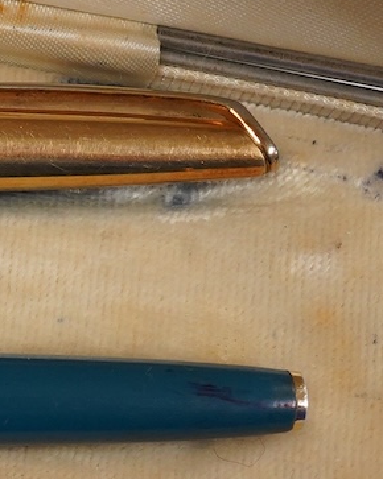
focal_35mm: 131
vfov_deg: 14.7
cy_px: 238
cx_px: -340
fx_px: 1858
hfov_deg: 10.9
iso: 2500
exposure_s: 1/100
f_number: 14
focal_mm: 30
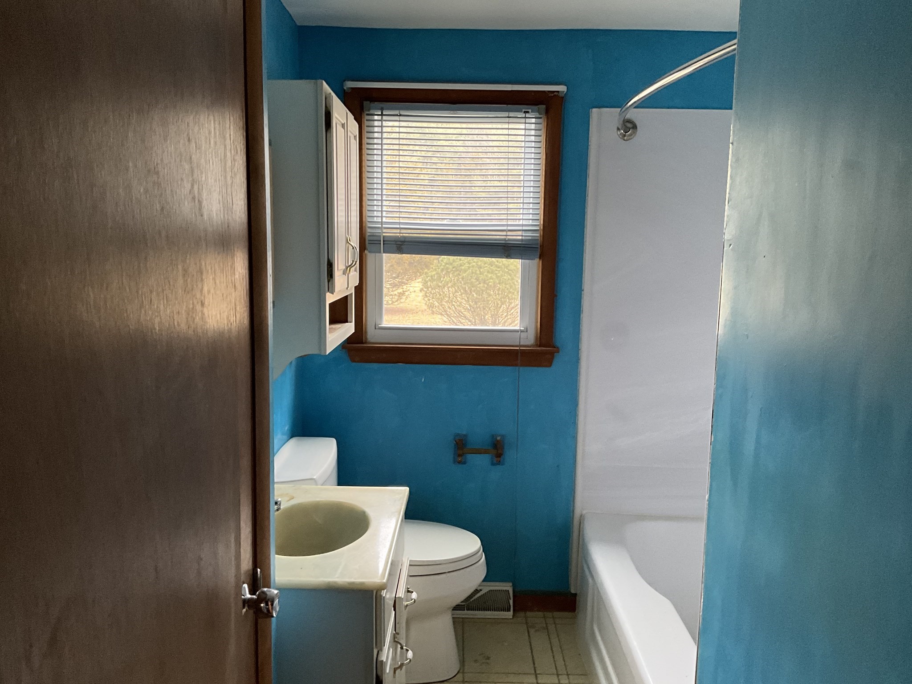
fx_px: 764
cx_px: 456
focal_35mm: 29
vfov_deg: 48.2
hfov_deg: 61.7
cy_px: 342
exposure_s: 1/60
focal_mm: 3
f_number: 1.8
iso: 250
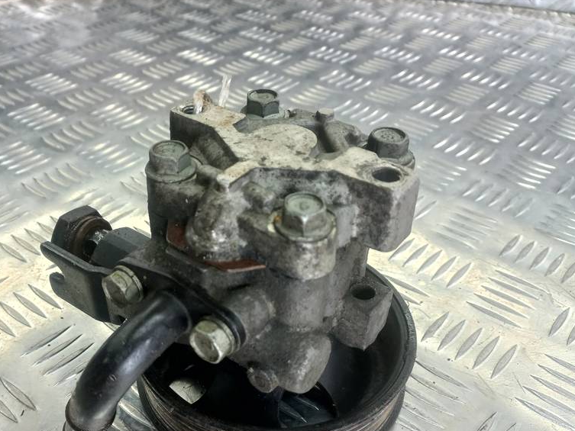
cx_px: 241
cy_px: 289
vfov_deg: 41.2
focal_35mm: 34
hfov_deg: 53.7
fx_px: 565
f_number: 1.8
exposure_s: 1/50
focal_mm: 4.6
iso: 80
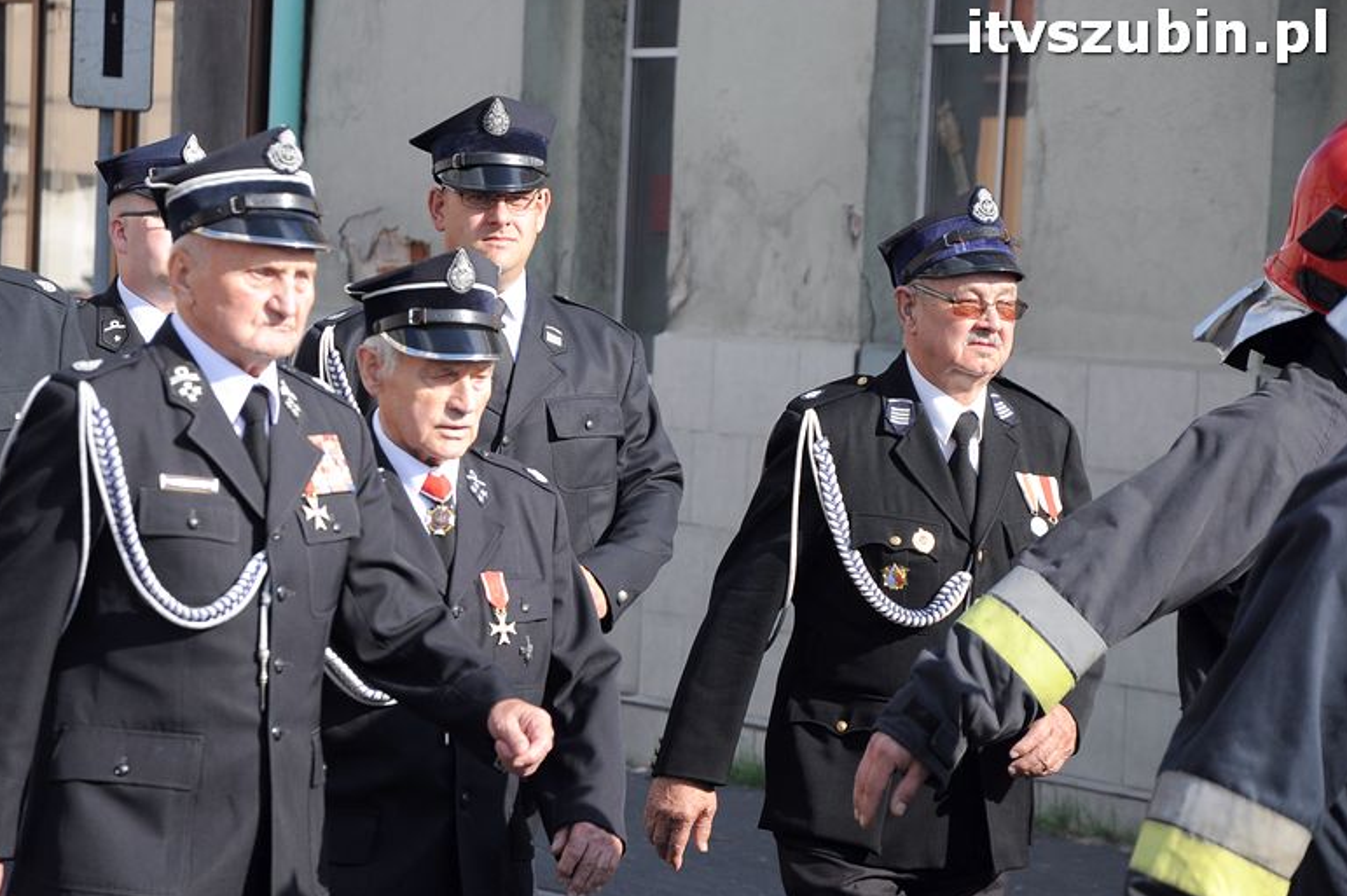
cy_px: 472
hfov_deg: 11.8
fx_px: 6489
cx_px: 618
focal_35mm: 174
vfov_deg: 7.9
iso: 400
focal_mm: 105
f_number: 7.1
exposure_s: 1/640
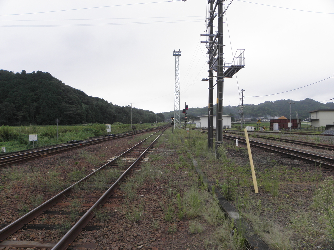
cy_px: 125
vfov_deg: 53.1
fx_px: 251
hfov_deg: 67.3
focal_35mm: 26
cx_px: 167
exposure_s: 1/80
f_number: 5.6
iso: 64
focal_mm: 4.6
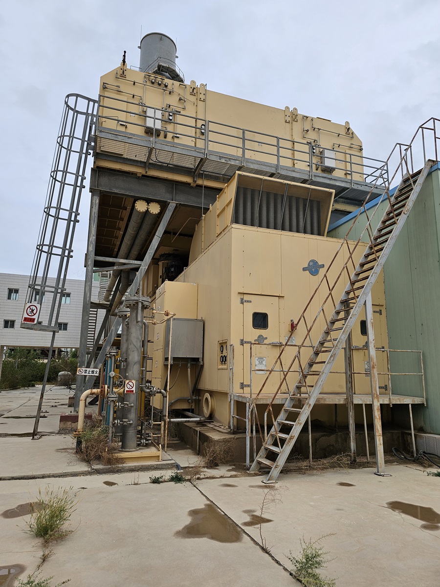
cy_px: 294
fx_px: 390
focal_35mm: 23
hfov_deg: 58.9
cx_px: 220
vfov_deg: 73.9
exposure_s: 1/1090
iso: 10
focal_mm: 6.3
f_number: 1.7
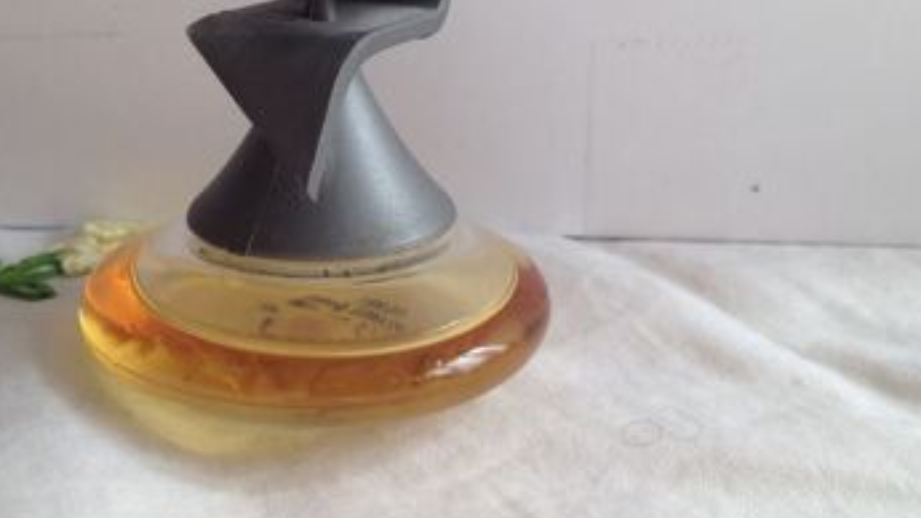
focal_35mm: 53
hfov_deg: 39.2
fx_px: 1294
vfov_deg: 22.6
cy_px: 182
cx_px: 459
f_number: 2.4
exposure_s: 1/120
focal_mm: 4.28
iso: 50
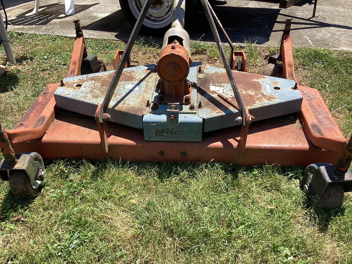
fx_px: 315
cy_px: 132
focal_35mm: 31
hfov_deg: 58.3
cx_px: 176
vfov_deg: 45.4
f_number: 2.4
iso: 25
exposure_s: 1/595
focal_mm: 3.3
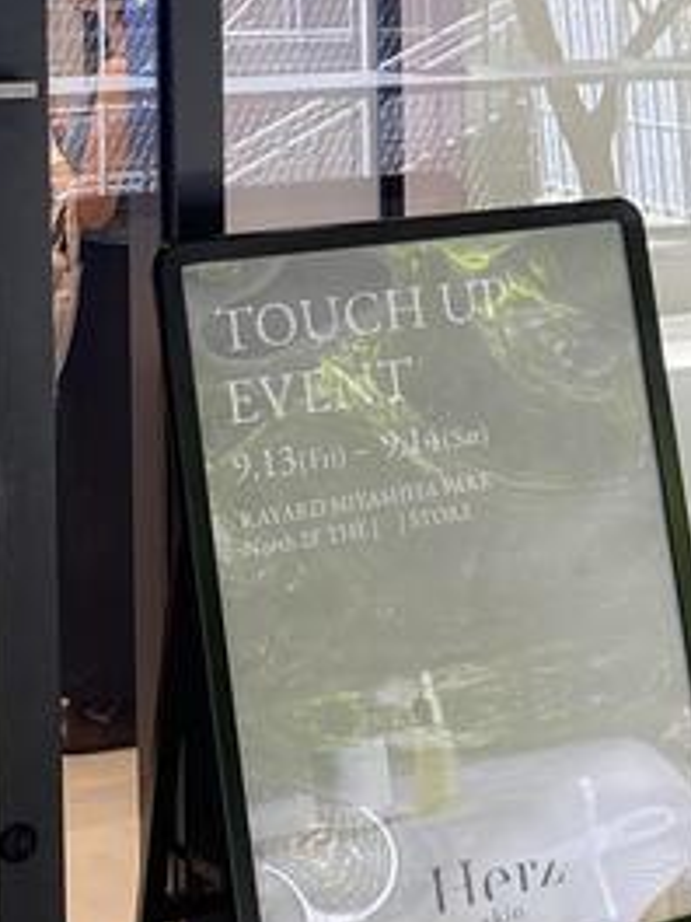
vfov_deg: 18.2
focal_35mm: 105
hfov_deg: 13.5
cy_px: -16
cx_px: 935
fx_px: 2795
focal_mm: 4.25
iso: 64
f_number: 1.8
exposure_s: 1/100
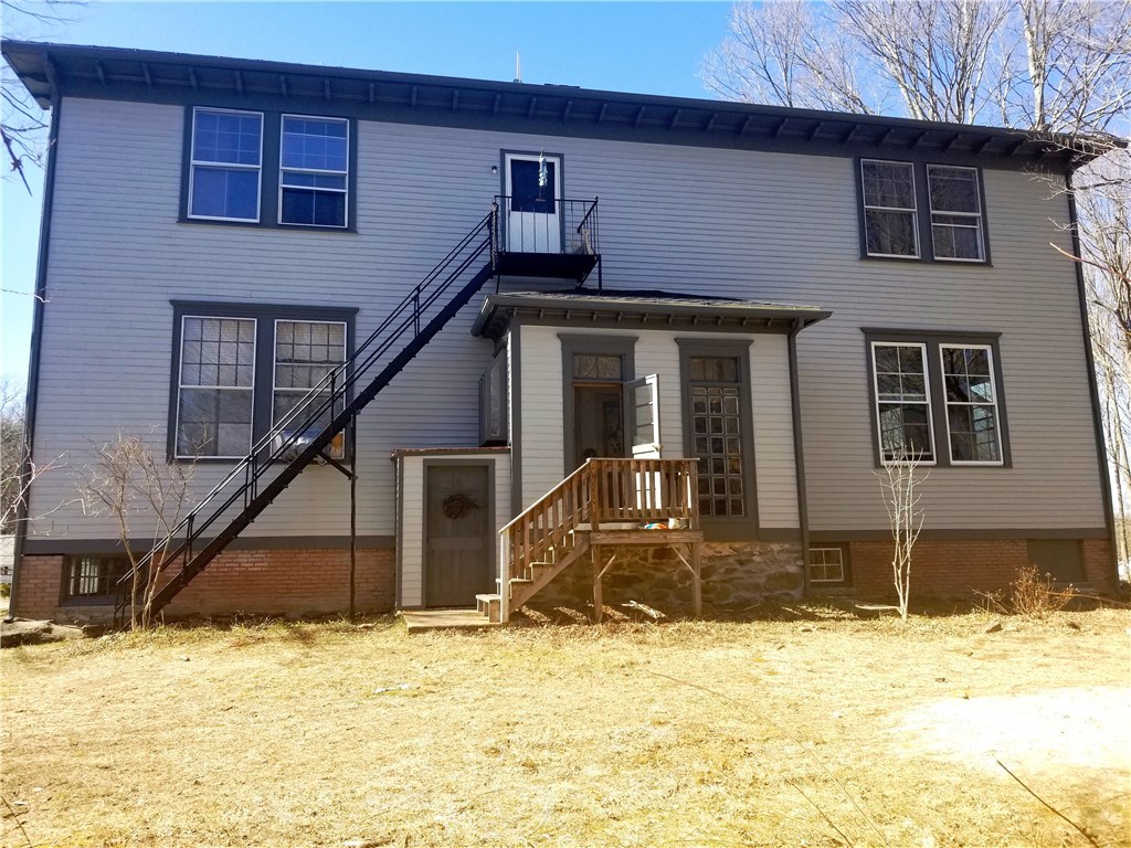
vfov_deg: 53.1
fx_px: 849
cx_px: 566
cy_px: 424
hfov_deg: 67.3
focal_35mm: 26
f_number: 1.7
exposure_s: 1/936
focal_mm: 4.25
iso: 50
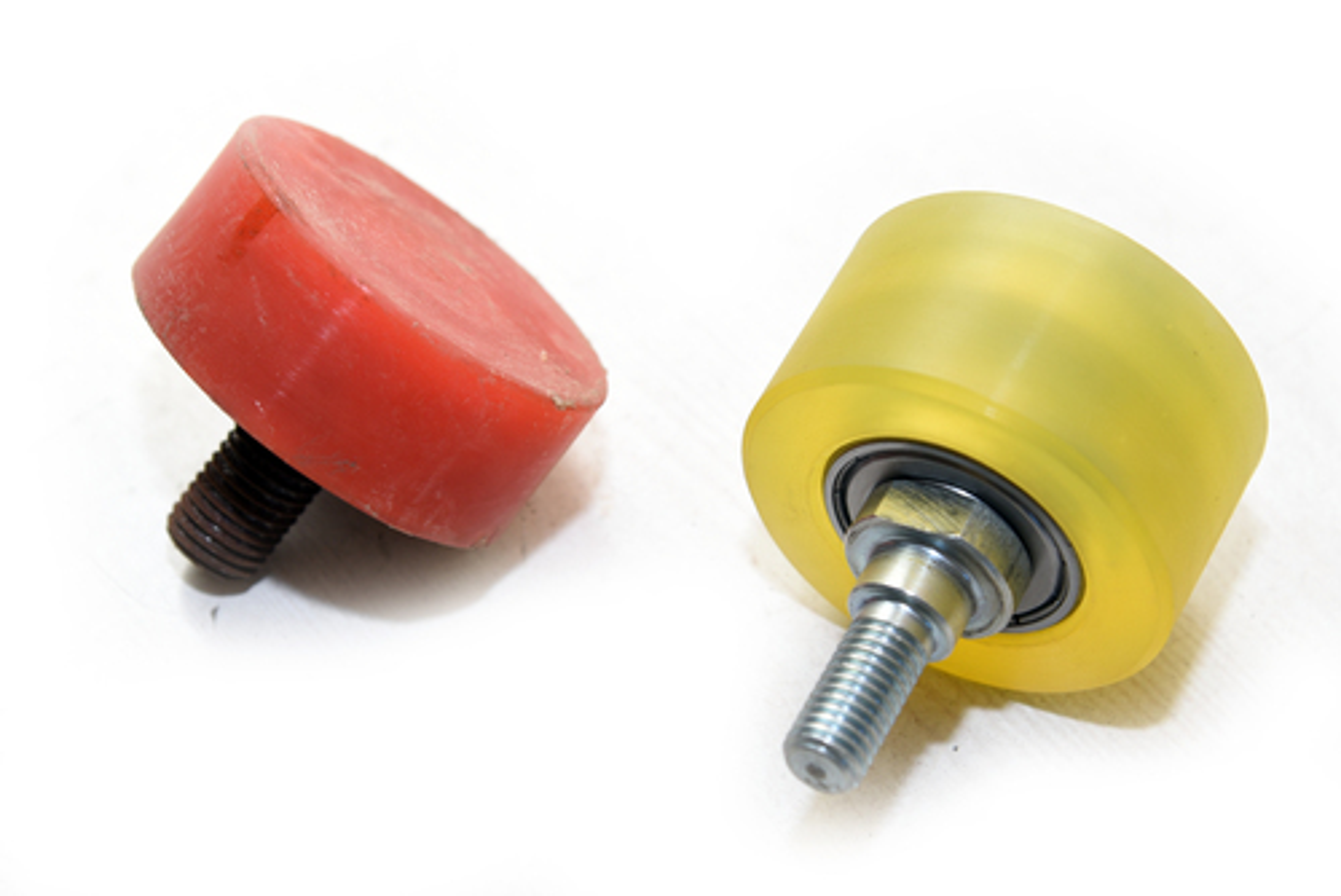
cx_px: 670
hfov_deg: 26.0
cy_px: 448
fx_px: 2907
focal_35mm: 78
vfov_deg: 17.5
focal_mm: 78
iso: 400
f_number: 5
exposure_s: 1/125
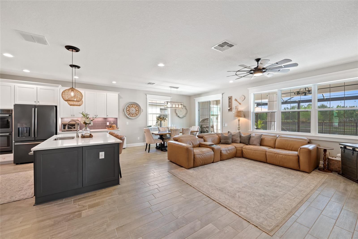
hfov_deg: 104.2
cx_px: 179
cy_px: 120
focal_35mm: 14
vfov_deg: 81.2
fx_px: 139
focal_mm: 14
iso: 250
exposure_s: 1/3
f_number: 7.1
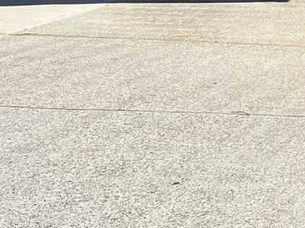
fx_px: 889
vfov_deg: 13.2
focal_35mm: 101
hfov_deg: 16.7
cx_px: 525
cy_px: -181
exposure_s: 1/2762
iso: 50
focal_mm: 5.7
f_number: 1.5
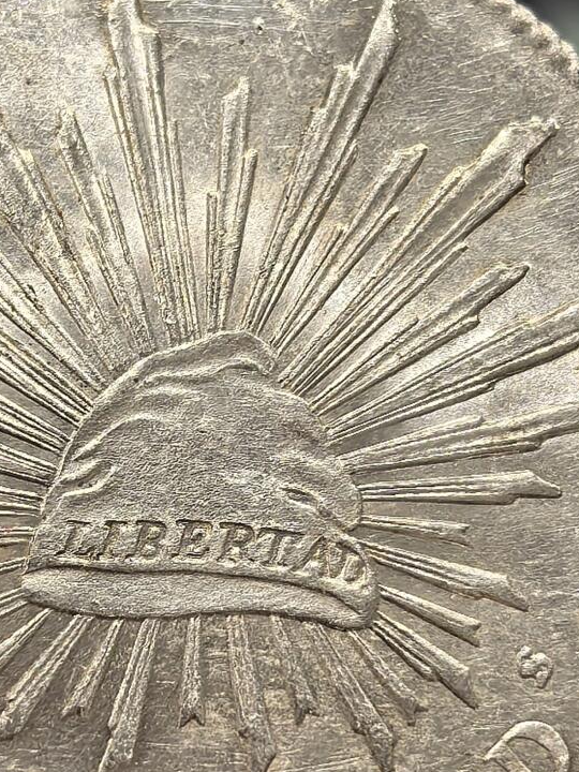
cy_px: 461
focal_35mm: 135
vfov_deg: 14.6
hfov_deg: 11.0
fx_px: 3011
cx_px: 185
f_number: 2
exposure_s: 1/100
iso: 200
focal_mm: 6.98
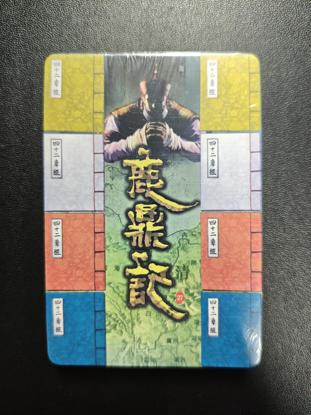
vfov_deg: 67.3
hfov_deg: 53.1
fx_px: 311
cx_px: 156
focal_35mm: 26
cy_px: 208
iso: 400
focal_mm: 4.94
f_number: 1.5
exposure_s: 1/100
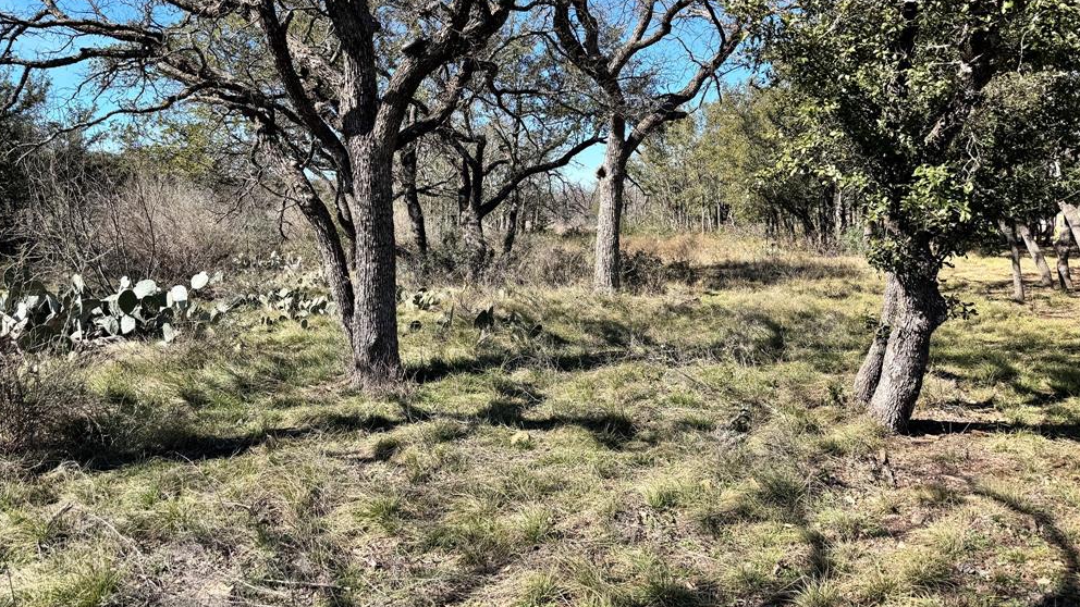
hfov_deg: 69.9
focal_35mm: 27
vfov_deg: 42.8
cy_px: 268
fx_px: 773
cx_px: 545
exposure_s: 1/2041
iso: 80
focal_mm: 6.86
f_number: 1.78
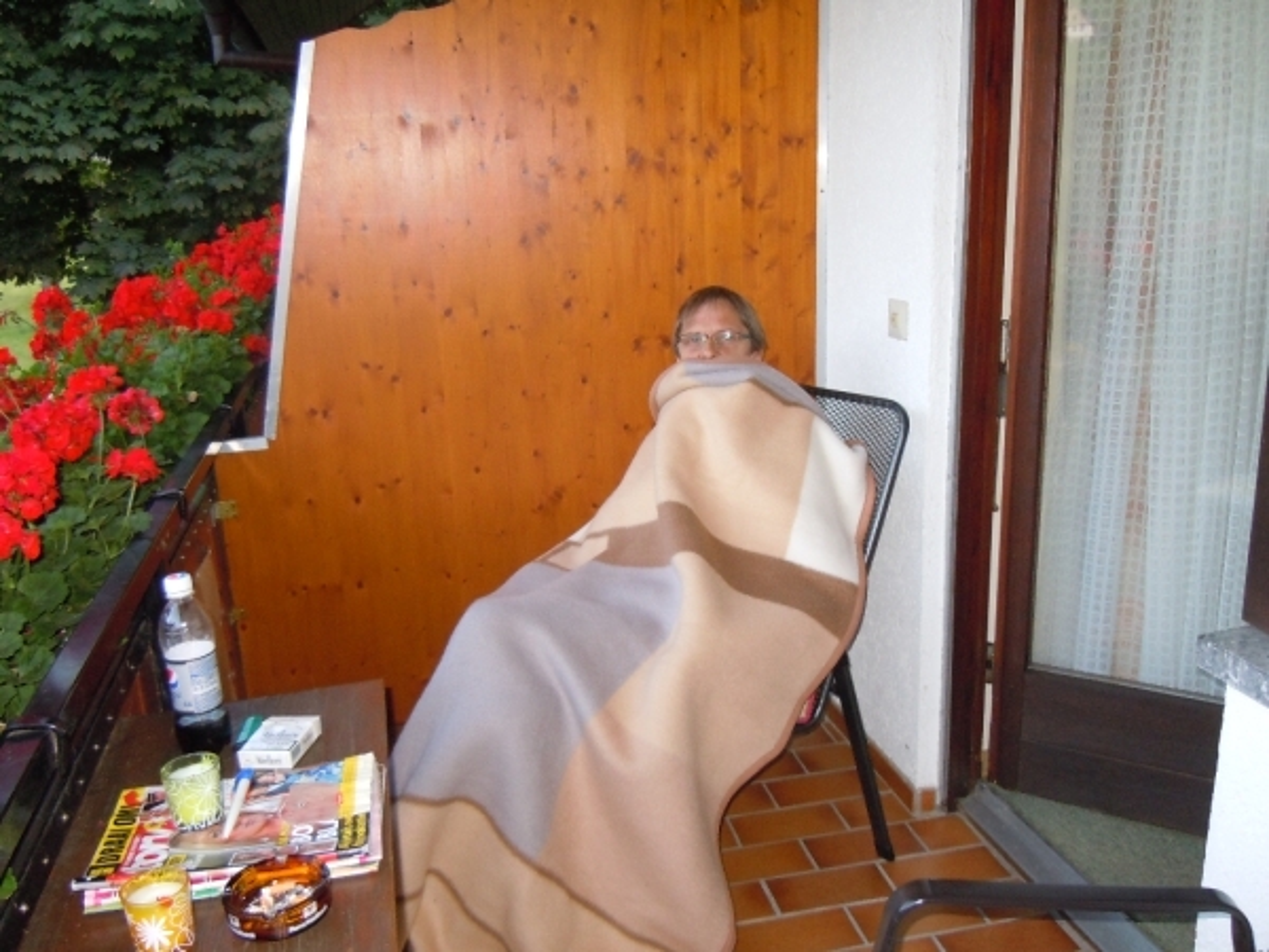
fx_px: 1100
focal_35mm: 30
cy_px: 476
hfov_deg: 60.0
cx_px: 634
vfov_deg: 46.8
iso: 320
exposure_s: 1/30
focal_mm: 5.4
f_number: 3.5
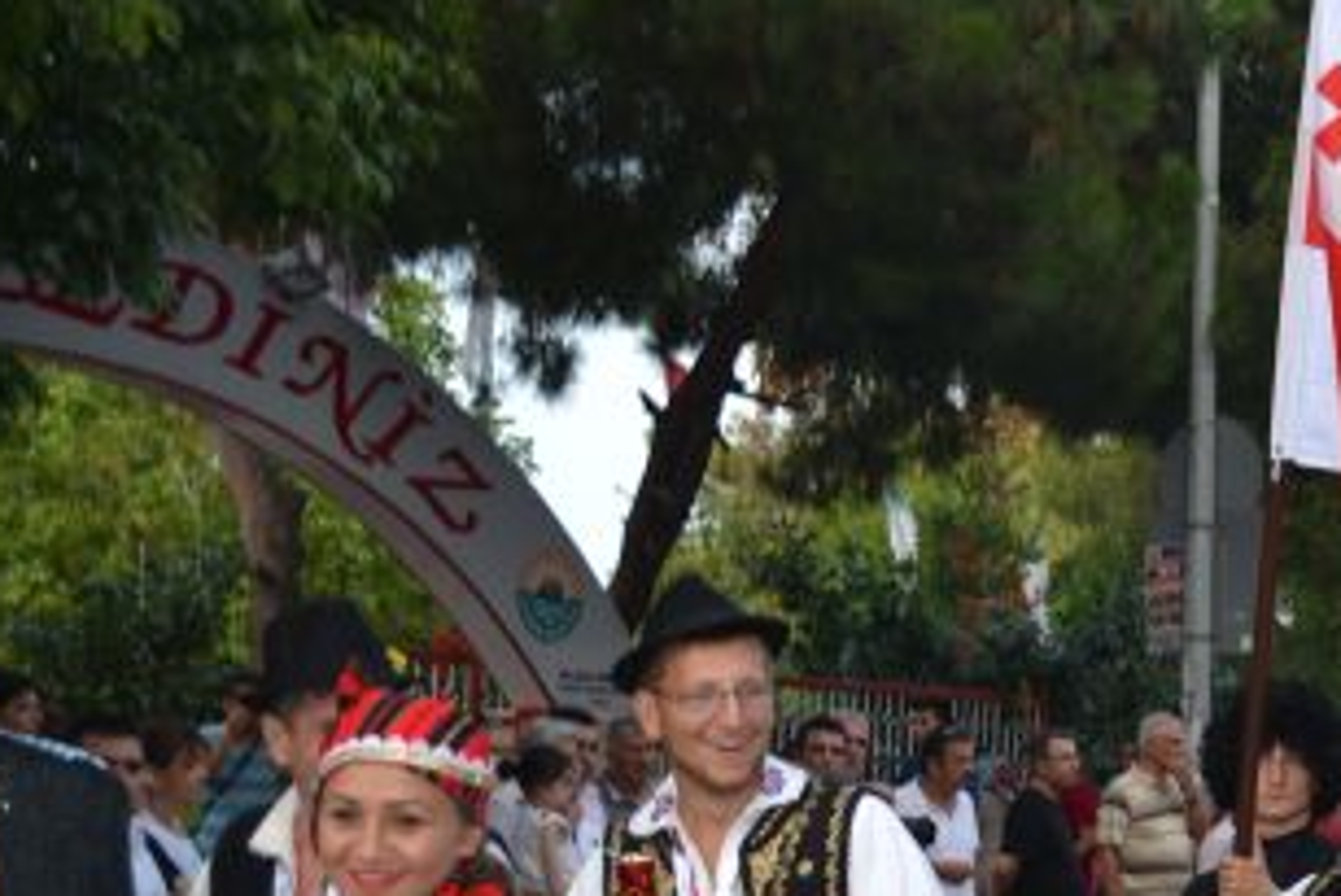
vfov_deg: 15.7
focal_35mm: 86
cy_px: 850
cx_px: 1481
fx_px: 3205
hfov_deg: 22.3
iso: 125
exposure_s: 1/125
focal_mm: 22
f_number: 4
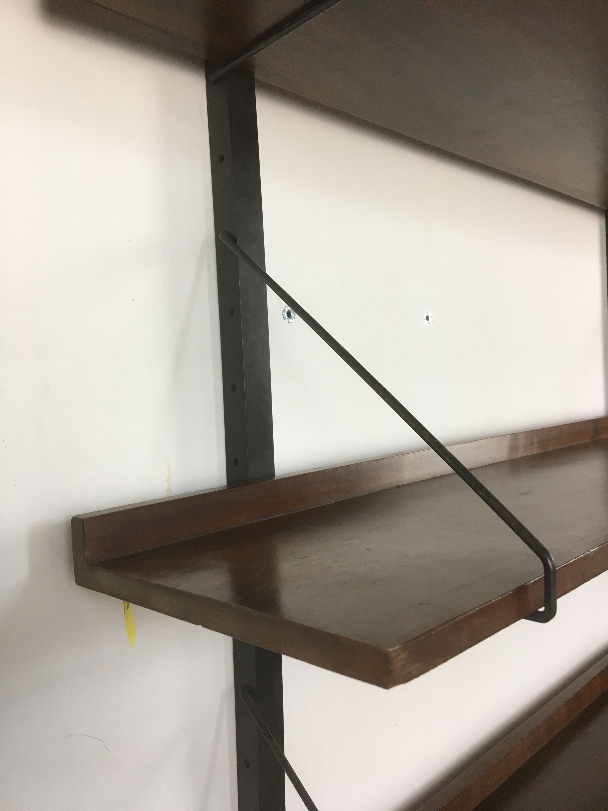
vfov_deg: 61.7
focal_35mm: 29
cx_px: 304
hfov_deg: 48.2
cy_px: 406
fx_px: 679
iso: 40
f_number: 2.2
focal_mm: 4.15
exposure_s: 1/33
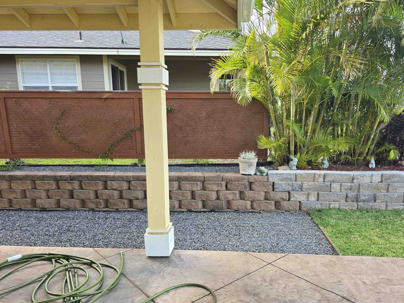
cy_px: 159
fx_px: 303
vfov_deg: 53.0
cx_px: 220
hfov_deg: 67.2
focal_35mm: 26
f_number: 1.7
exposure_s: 1/180
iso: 50
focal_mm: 6.3
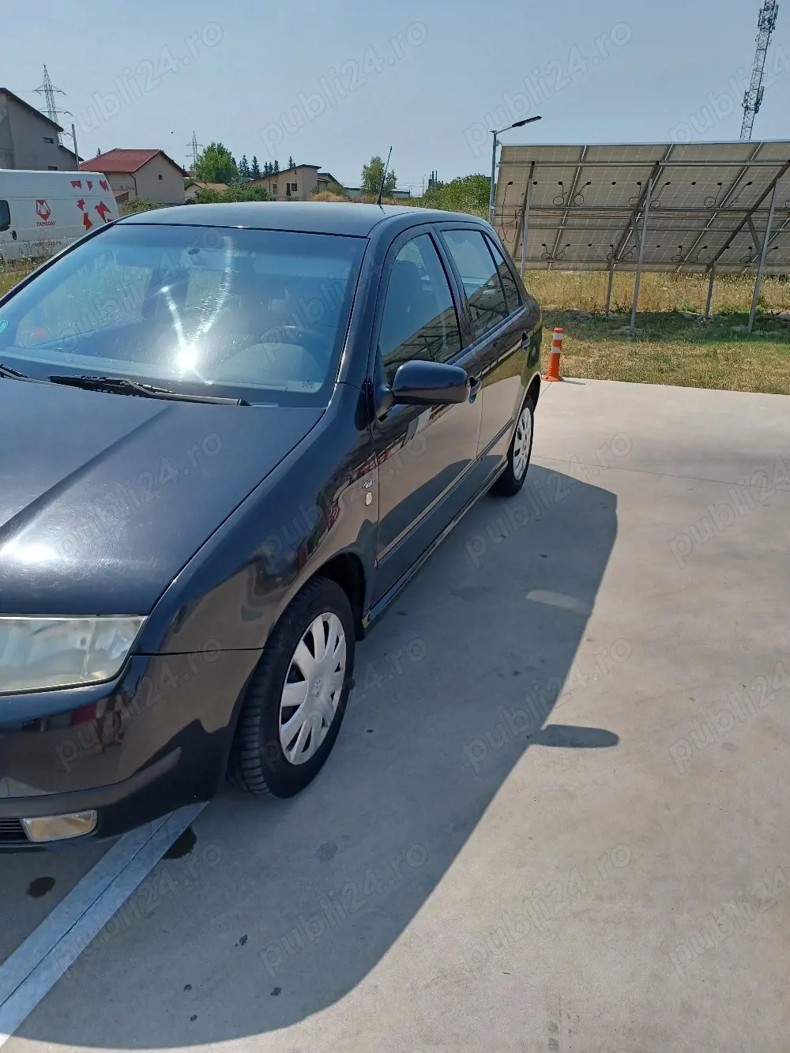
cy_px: 526
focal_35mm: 25
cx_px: 395
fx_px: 761
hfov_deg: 54.9
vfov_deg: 69.4
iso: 32
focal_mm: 4.6
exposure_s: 1/556
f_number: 1.8
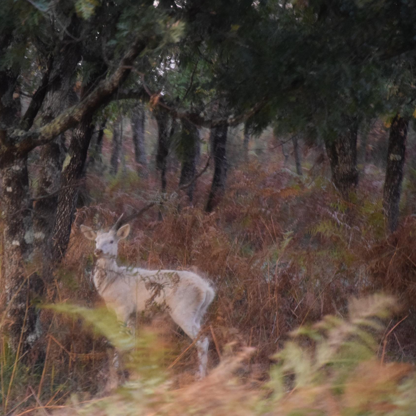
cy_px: 208
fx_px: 2742
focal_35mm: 202
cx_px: 123
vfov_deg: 8.7
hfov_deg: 8.7
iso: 3200
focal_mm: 105
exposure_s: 1/30
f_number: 5.6
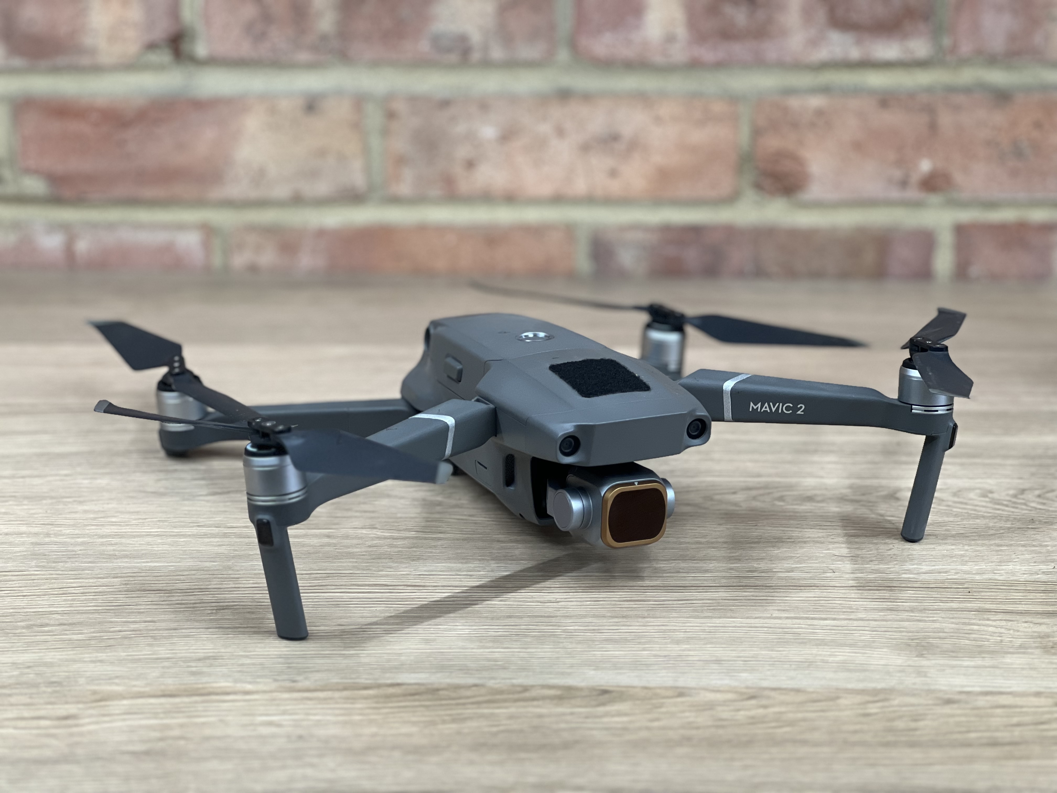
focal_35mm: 77
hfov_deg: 25.3
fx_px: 2351
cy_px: 396
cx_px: 528
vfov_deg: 19.1
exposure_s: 1/33
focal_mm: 9
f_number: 2.8
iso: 160
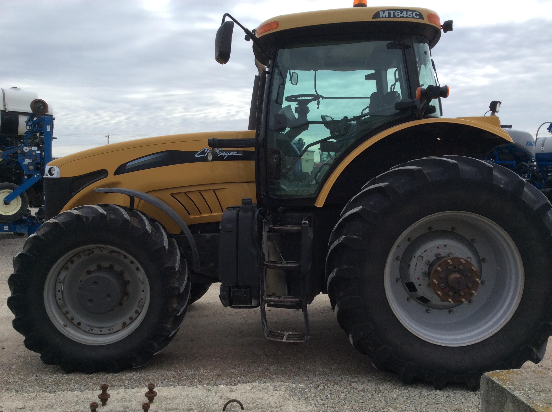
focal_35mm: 32
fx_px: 510
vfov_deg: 44.1
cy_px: 206
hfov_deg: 56.9
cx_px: 276
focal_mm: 3.3
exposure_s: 1/1192
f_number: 2.4
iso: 32
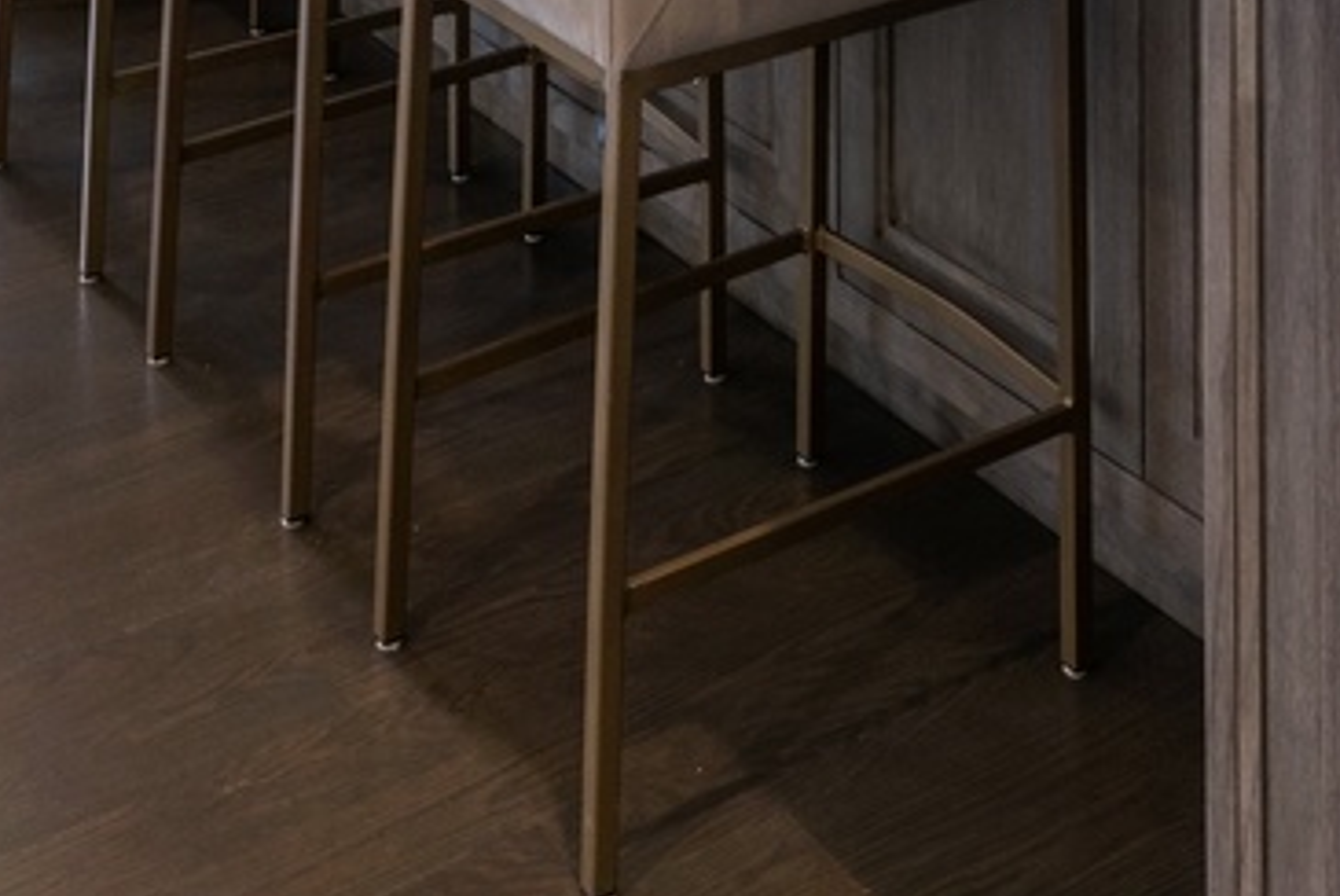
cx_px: 921
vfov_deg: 16.8
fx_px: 2310
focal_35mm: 62
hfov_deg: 32.0
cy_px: -856
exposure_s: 1/4
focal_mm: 14
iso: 200
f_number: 9.5
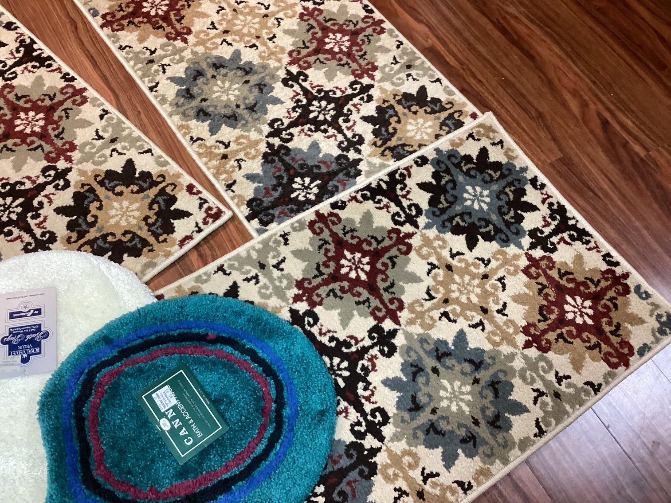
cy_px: 252
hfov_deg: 58.3
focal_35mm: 31
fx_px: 601
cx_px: 336
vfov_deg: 45.4
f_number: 2.4
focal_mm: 3.3
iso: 320
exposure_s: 1/40
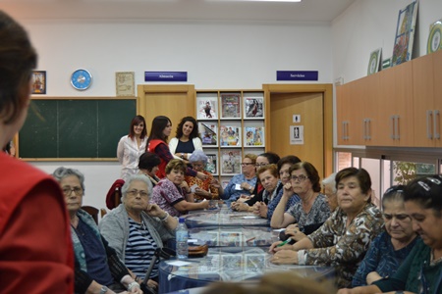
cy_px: 147
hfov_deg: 42.3
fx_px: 571
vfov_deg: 28.9
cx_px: 221
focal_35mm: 46
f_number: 4.2
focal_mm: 31
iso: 800
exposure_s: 1/60
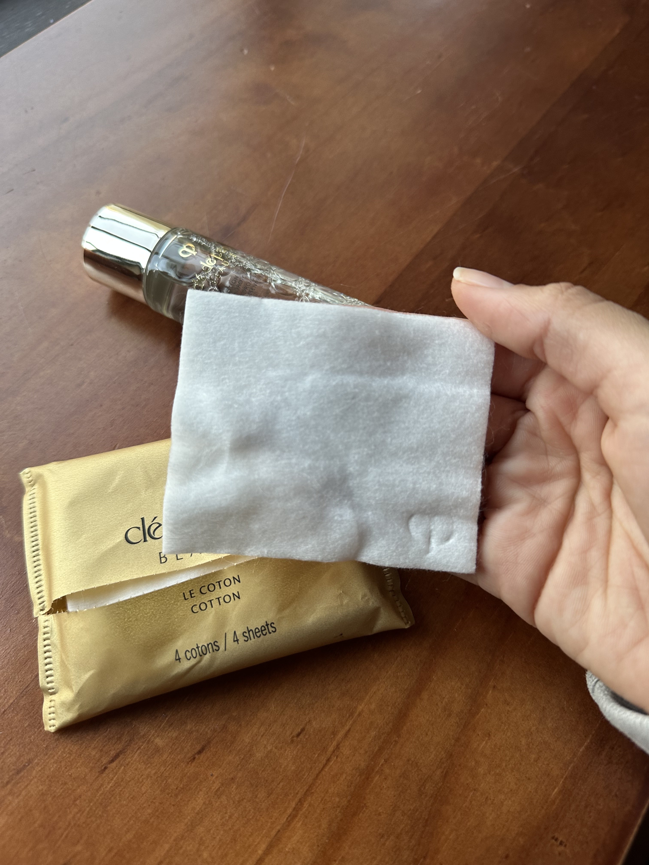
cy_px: 432
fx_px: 600
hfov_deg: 56.8
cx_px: 324
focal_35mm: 24
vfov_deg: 71.6
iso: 160
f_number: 1.78
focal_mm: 6.86
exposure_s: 1/60
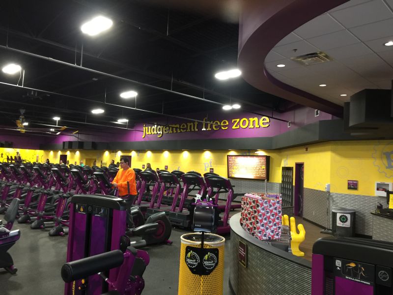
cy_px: 148
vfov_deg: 48.2
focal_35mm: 29
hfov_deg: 61.7
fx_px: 329
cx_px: 196
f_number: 2.2
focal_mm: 4.15
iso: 100
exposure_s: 1/15
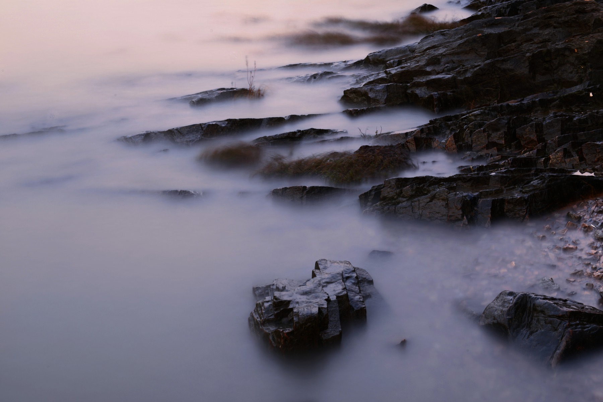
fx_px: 938
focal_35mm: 56
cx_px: 302
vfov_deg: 24.2
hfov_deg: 35.6
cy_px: 201
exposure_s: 30
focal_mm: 56
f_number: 16
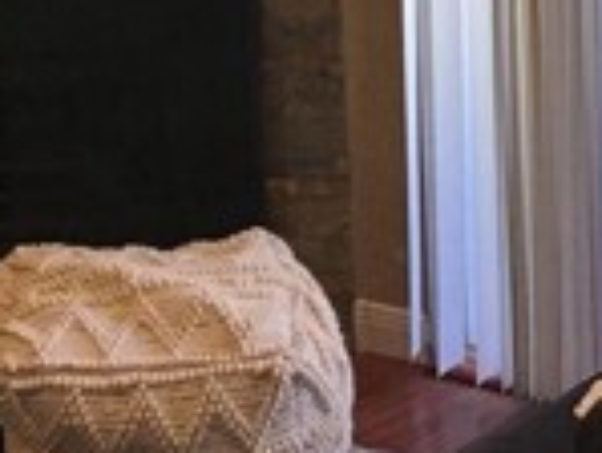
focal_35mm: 133
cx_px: 473
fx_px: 2315
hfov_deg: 14.7
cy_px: -117
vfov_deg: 10.9
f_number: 2.4
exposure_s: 1/40
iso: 32
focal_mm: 3.3
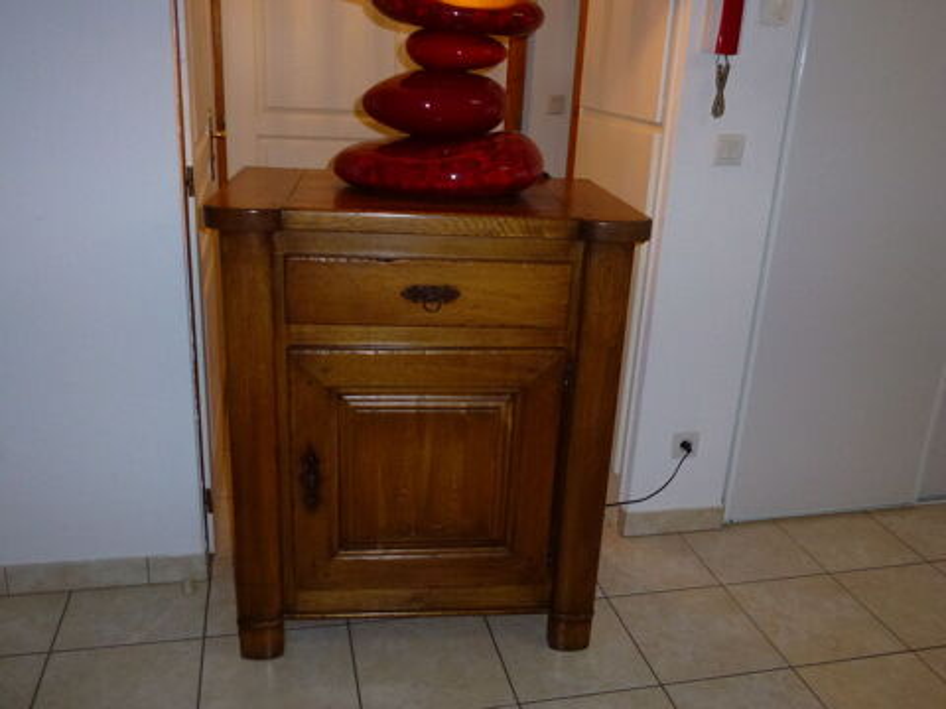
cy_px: 354
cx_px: 473
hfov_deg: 61.7
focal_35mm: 29
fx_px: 793
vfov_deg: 48.2
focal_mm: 5
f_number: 3.5
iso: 250
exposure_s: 1/60
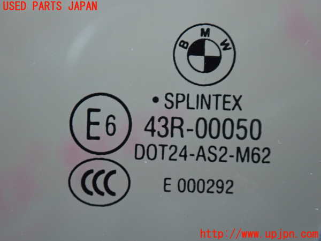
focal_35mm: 100
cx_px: 160
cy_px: 120
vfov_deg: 14.8
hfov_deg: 19.6
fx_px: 927
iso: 800
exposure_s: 1/80
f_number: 4.9
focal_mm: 18
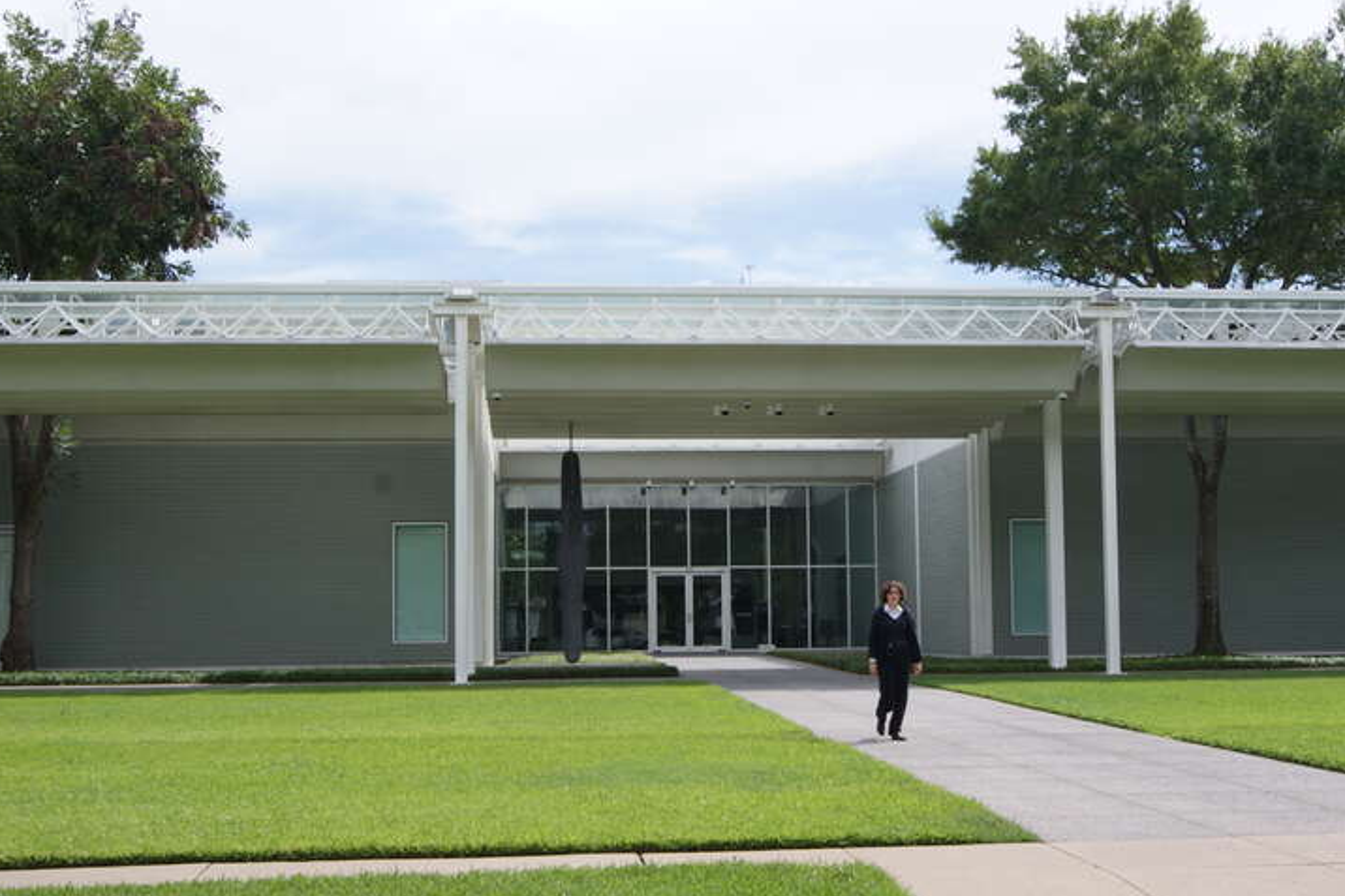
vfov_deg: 28.6
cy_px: 483
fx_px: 1755
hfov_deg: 41.9
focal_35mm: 47
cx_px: 721
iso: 100
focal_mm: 28
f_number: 11
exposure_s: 1/100
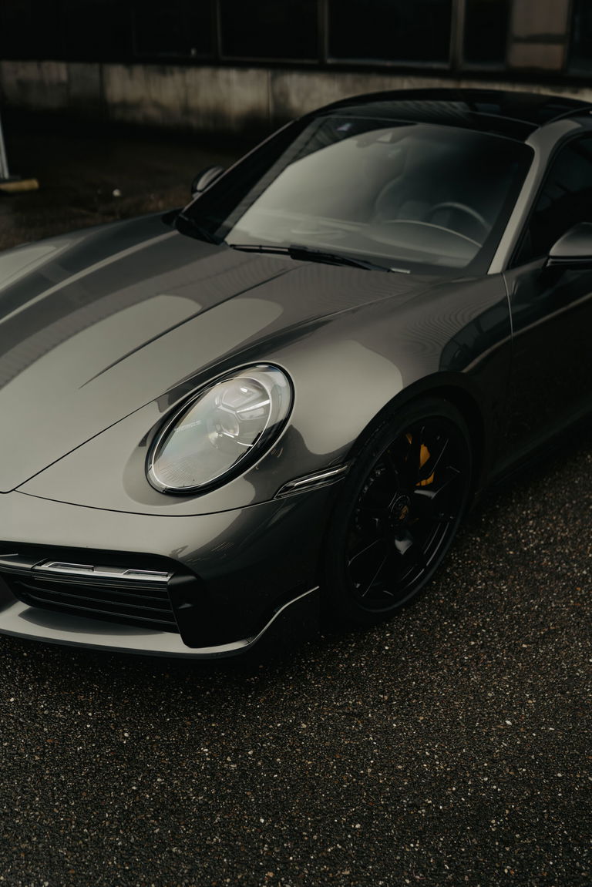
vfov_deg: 54.4
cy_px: 444
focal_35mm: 35
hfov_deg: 37.9
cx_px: 296
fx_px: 863
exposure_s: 1/3200
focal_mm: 35
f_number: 2
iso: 800
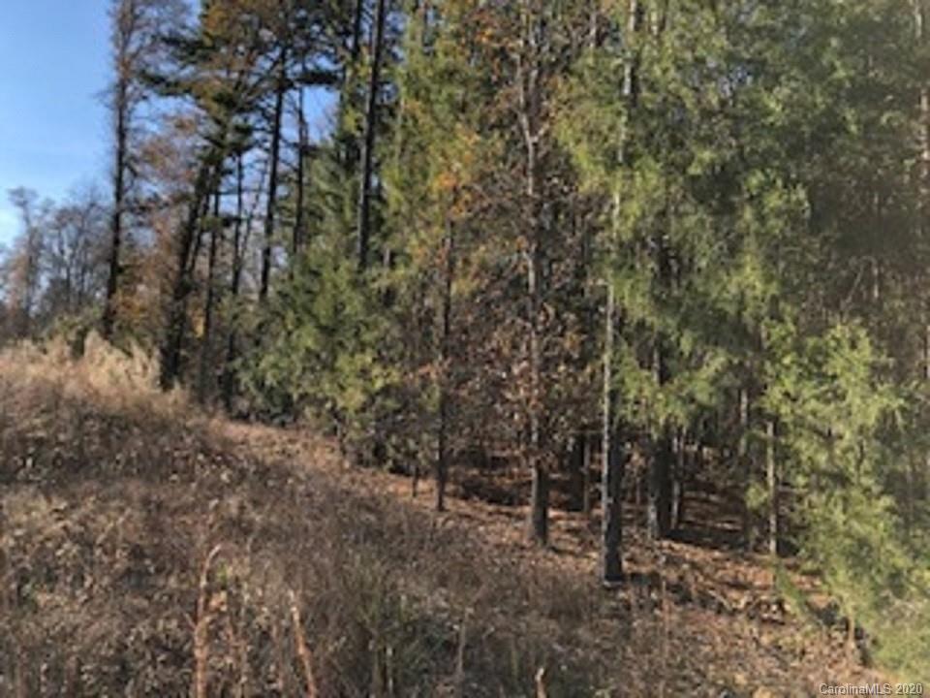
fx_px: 752
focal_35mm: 28
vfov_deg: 49.7
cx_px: 465
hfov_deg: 63.4
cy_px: 349
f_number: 1.8
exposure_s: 1/476
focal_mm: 3.99
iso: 20
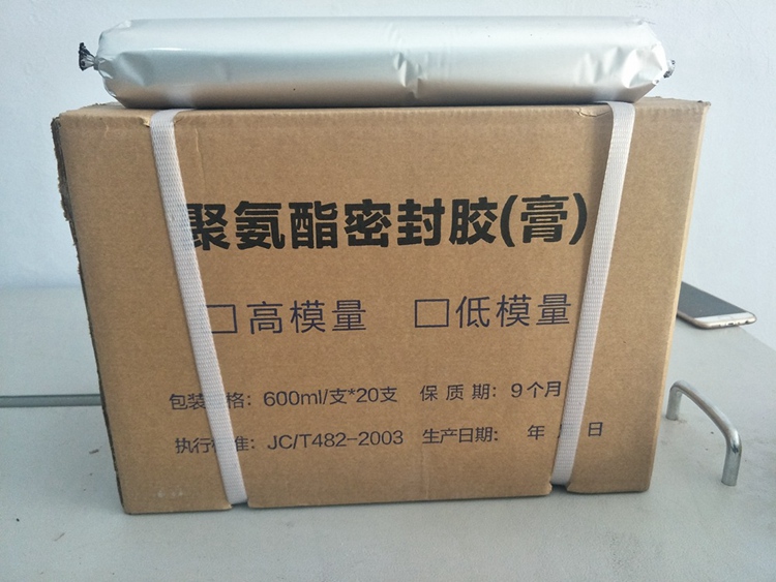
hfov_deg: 76.4
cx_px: 388
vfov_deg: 61.1
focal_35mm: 22
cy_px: 291
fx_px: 493
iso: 384
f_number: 1.7
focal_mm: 3.79
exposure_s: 1/33
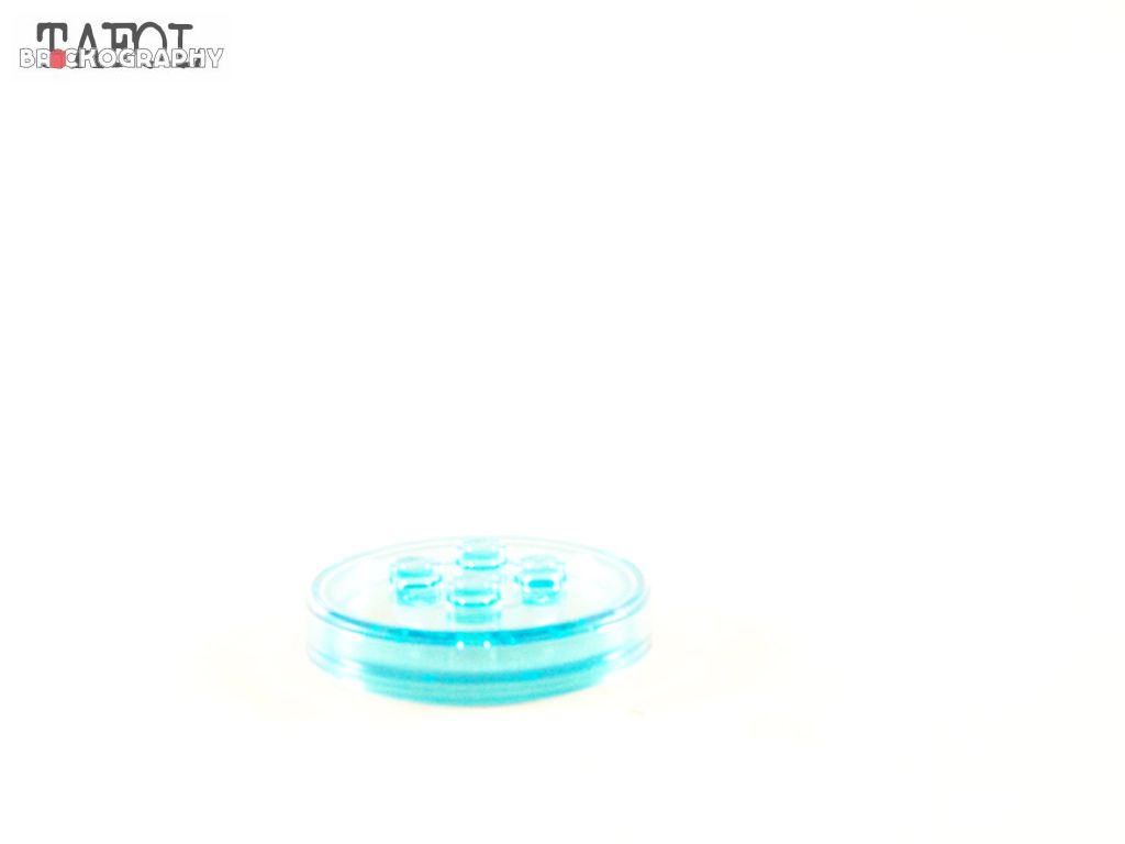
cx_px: 562
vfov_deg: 19.6
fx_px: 2437
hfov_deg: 26.0
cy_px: 422
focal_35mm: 75
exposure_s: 1/45
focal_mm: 12.4
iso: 400
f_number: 3.2
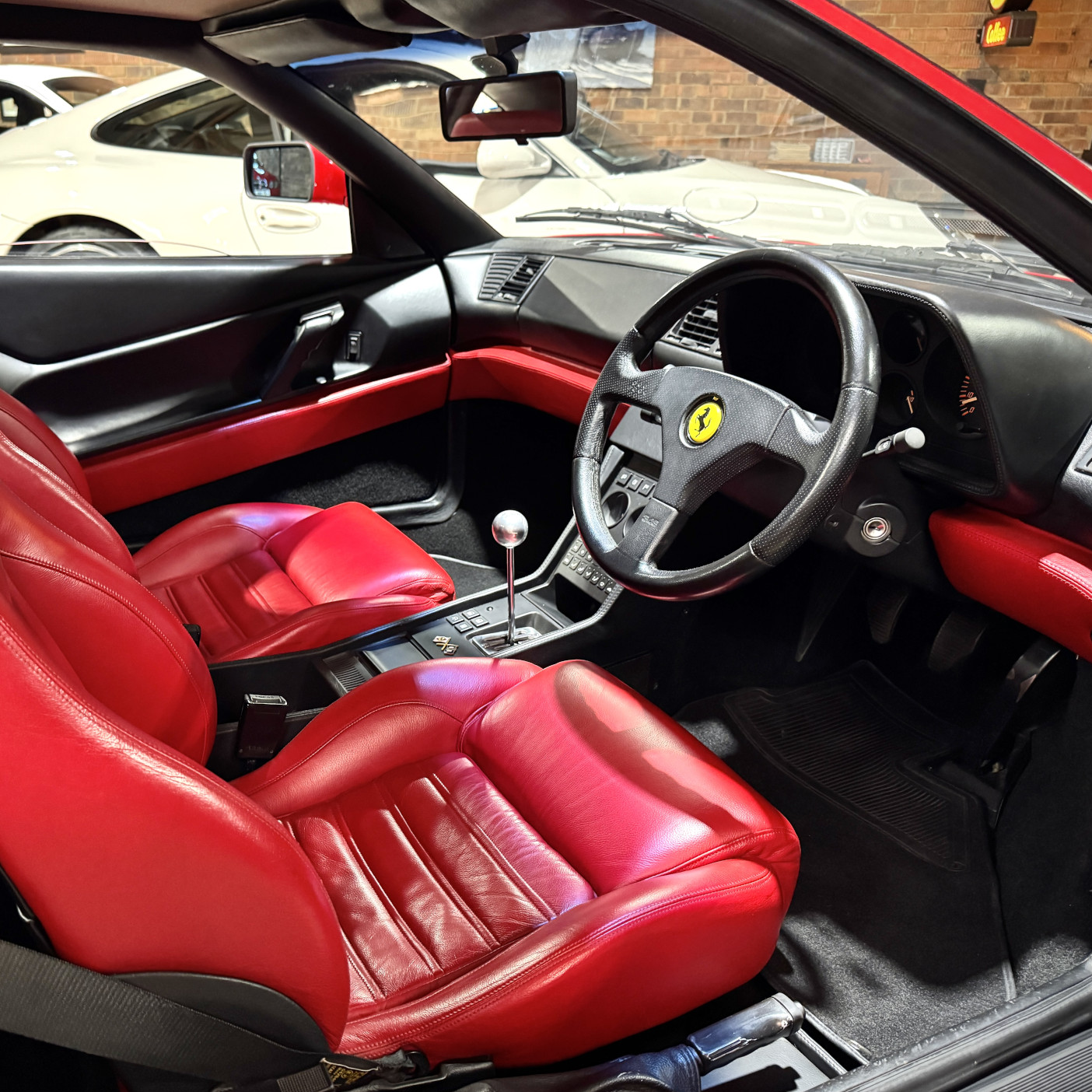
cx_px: 417
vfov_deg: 55.6
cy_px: 554
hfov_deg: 55.1
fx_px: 1035
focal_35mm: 29
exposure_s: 1/33
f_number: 1.78
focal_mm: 6.76
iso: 800
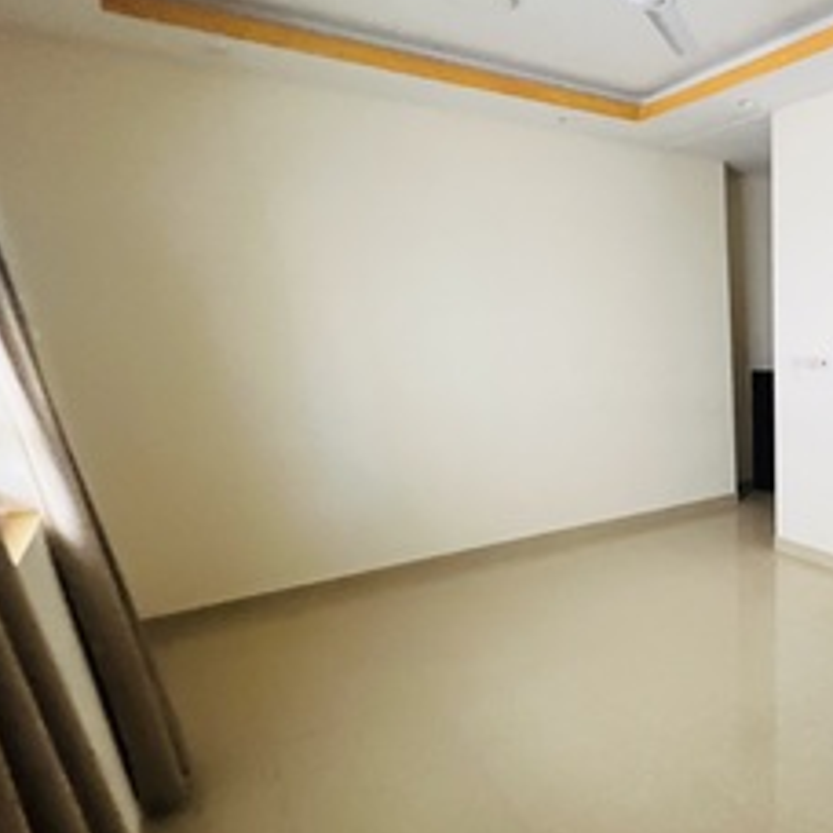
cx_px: 769
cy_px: 524
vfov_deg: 66.2
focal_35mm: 23
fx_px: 626
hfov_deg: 56.7
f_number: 1.8
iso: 500
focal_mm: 1.57
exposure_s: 1/50
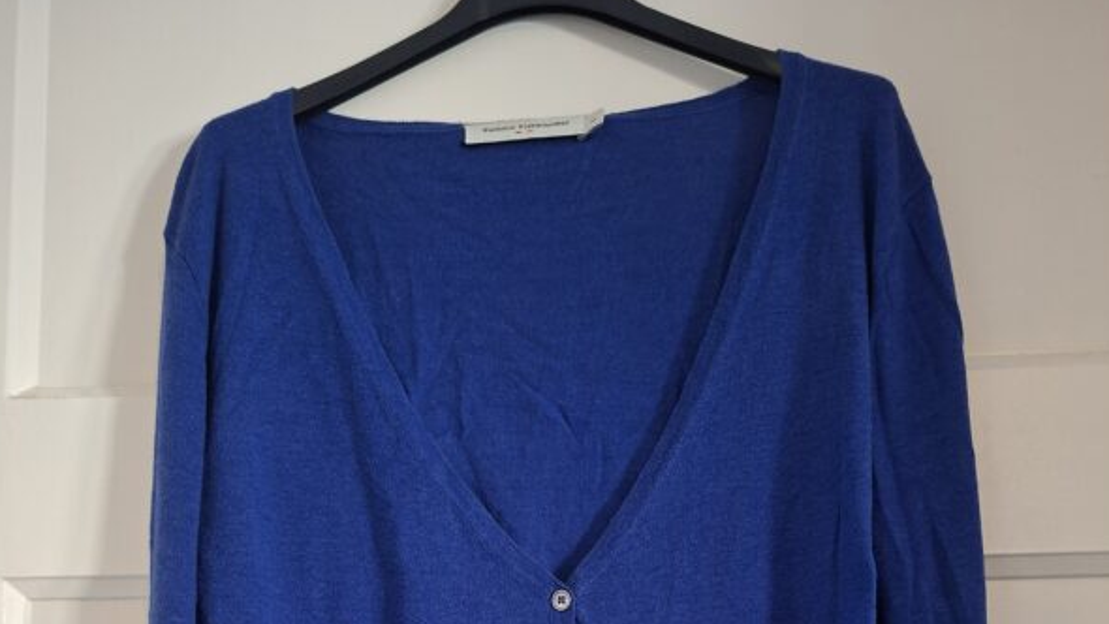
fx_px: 1000
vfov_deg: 30.6
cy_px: 701
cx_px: 554
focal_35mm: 34
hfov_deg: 58.0
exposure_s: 1/24
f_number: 1.8
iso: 400
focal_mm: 5.54
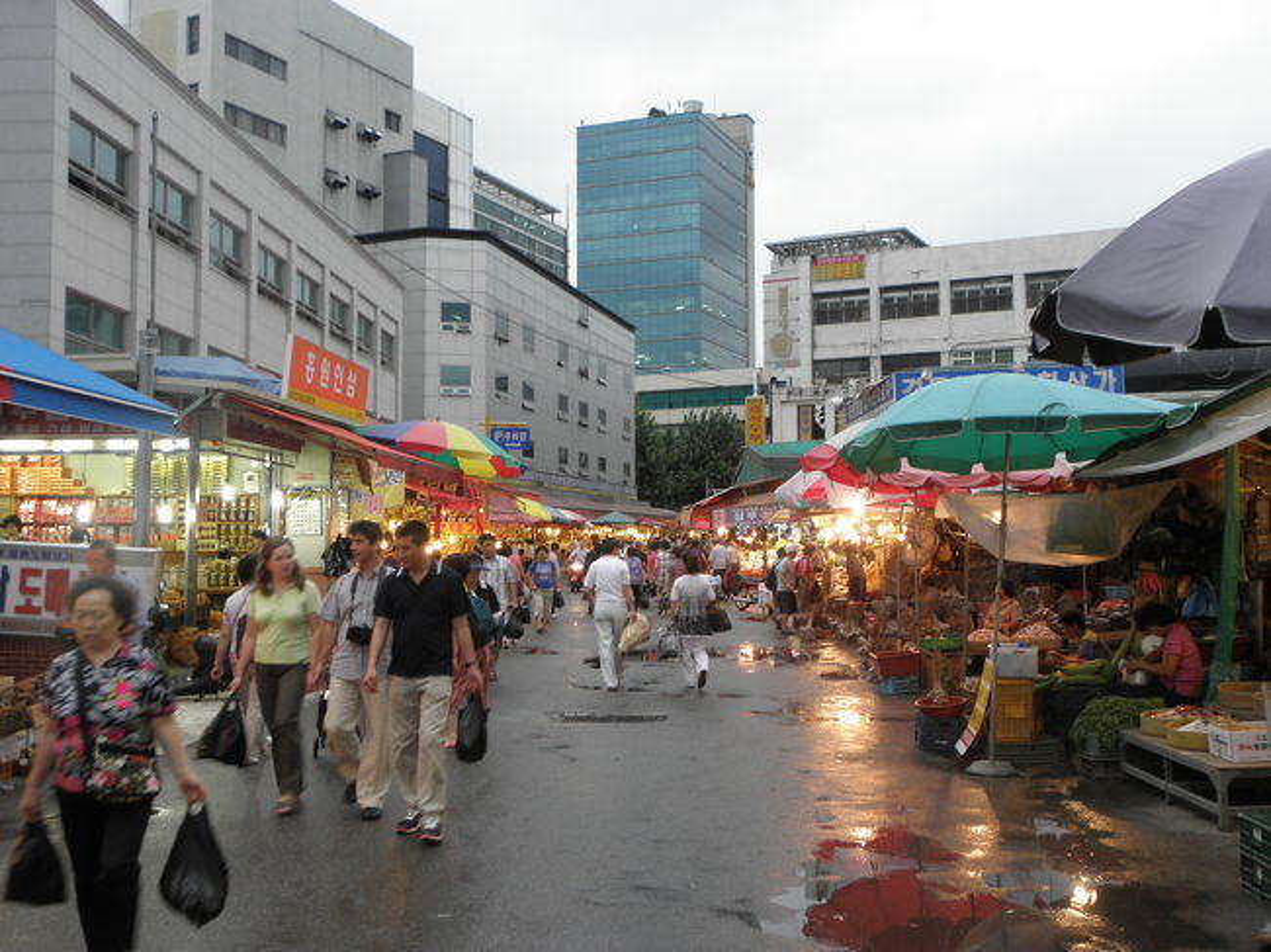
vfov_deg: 39.6
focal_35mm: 36
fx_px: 1321
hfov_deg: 51.4
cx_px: 636
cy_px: 476
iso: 125
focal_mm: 6.44
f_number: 3.1
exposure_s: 1/25
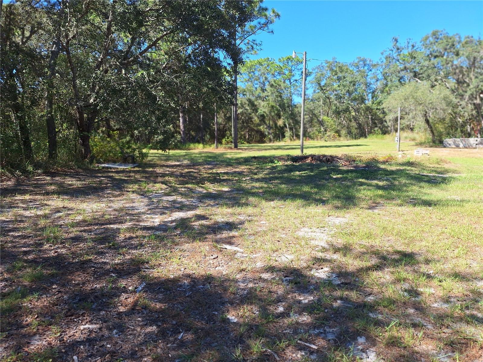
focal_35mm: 23
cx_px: 242
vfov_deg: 58.9
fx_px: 321
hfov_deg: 73.9
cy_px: 181
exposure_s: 1/1220
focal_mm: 5.54
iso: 40
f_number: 1.8
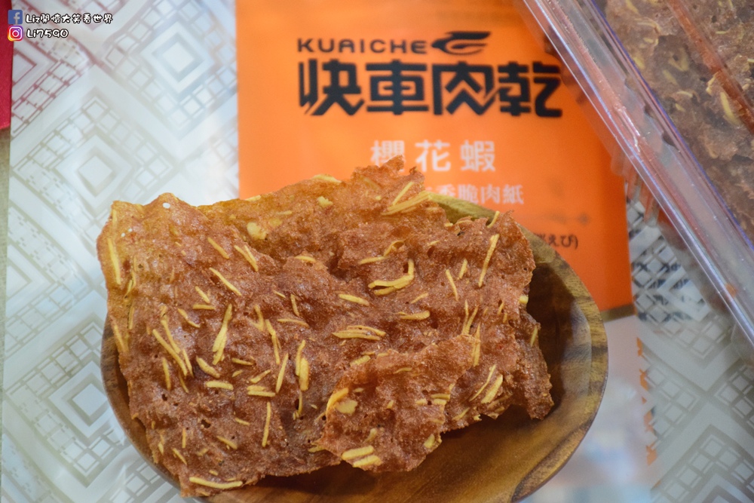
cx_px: 377
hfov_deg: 12.2
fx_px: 3519
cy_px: 252
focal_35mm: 168
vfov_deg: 8.2
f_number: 5.6
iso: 4000
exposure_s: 1/125
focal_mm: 112
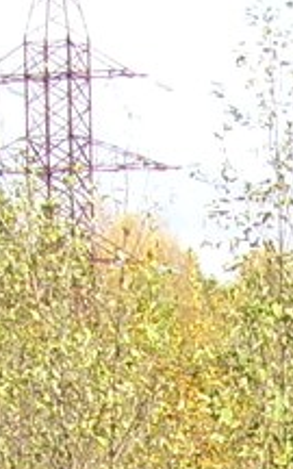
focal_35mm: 253
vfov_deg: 7.8
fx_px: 3232
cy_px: 1069
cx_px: 831
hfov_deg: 5.0
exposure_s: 1/400
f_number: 2.9
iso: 80
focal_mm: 5.7
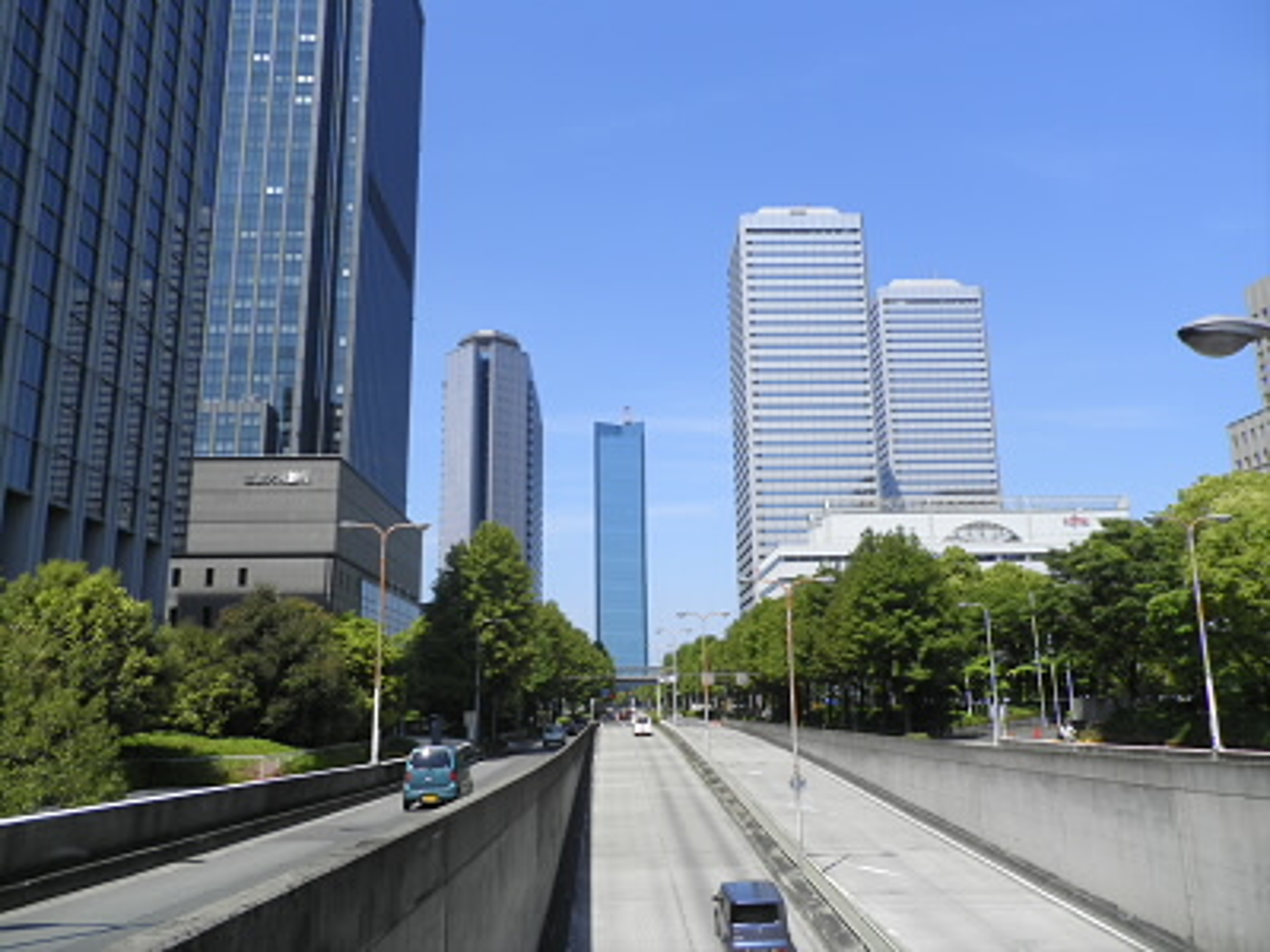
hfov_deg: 65.3
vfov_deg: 51.4
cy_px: 476
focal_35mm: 27
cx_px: 635
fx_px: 991
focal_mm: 4.9
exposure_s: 1/125
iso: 64
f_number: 8
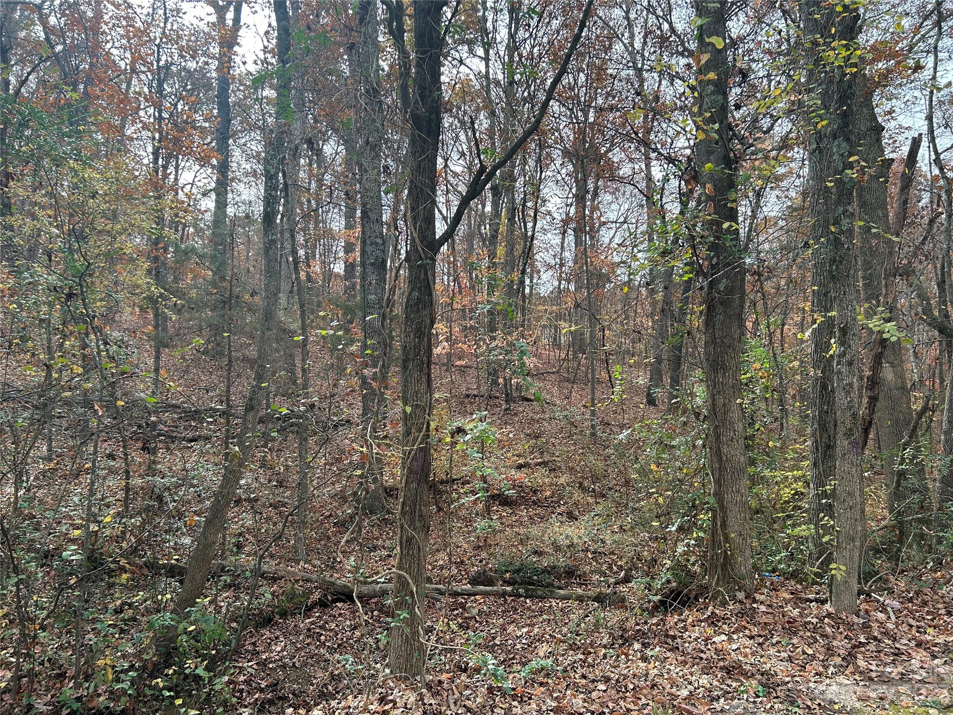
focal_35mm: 26
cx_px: 476
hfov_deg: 67.3
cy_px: 358
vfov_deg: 53.1
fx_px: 716
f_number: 1.5
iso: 50
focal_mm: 5.7
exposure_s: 1/687
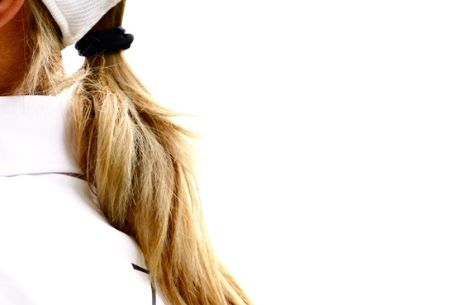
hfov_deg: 2.1
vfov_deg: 1.4
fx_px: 12397
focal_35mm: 978
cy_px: -17
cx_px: 61
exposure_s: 1/3200
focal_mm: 300
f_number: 2.8
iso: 640
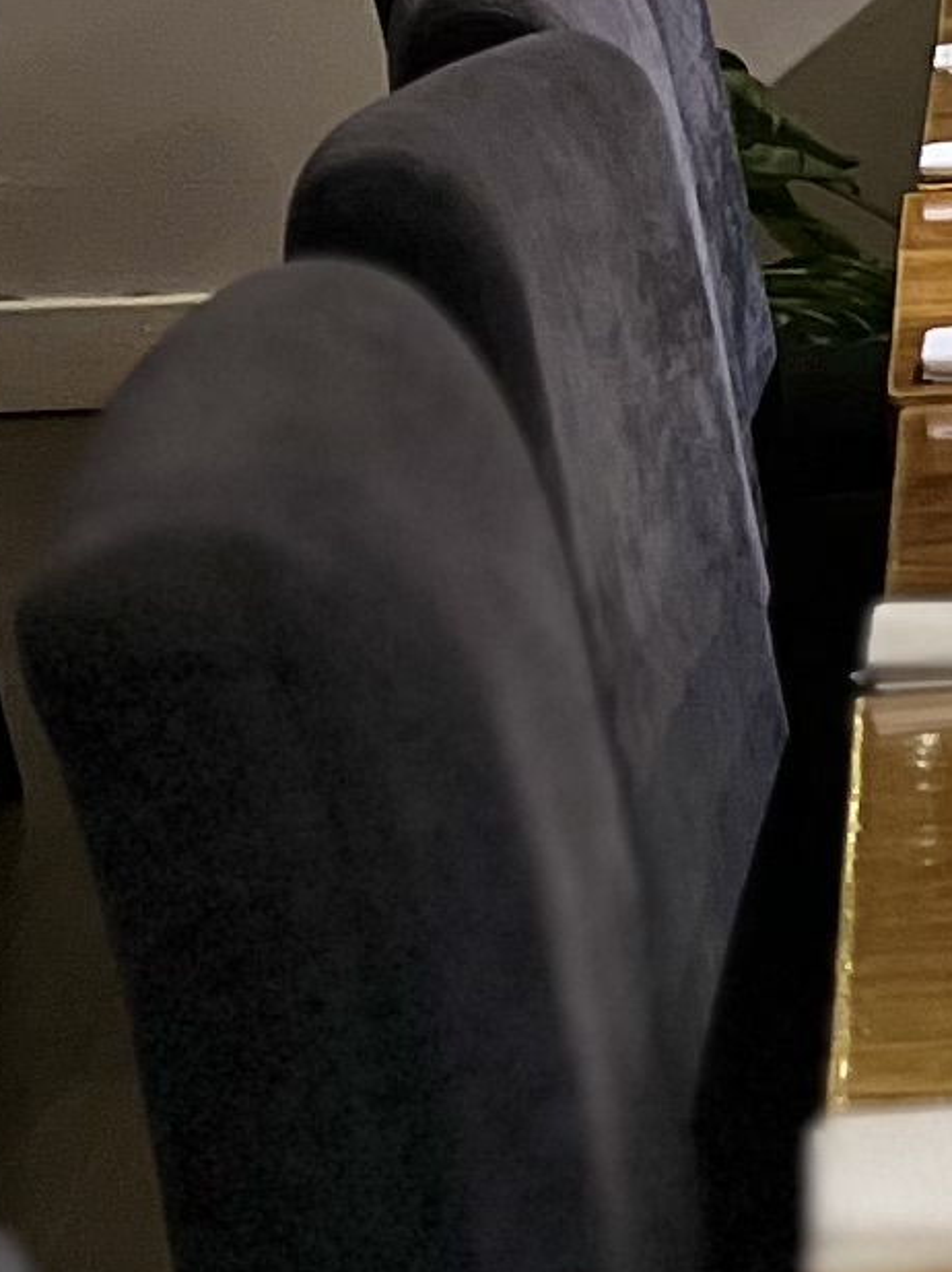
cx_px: 2722
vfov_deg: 11.6
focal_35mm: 170
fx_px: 6240
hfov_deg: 7.7
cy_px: 371
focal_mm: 5.7
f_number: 1.5
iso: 400
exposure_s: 1/50
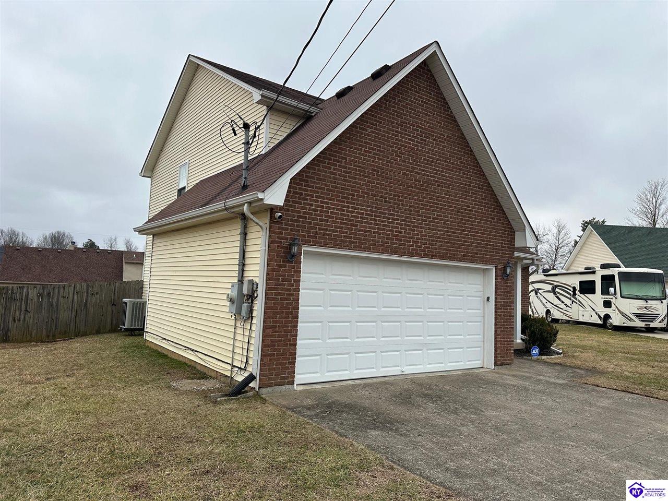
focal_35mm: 24
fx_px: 463
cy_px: 250
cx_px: 334
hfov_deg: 71.6
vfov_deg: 56.8
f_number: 1.78
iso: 80
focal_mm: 6.86
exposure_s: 1/3058
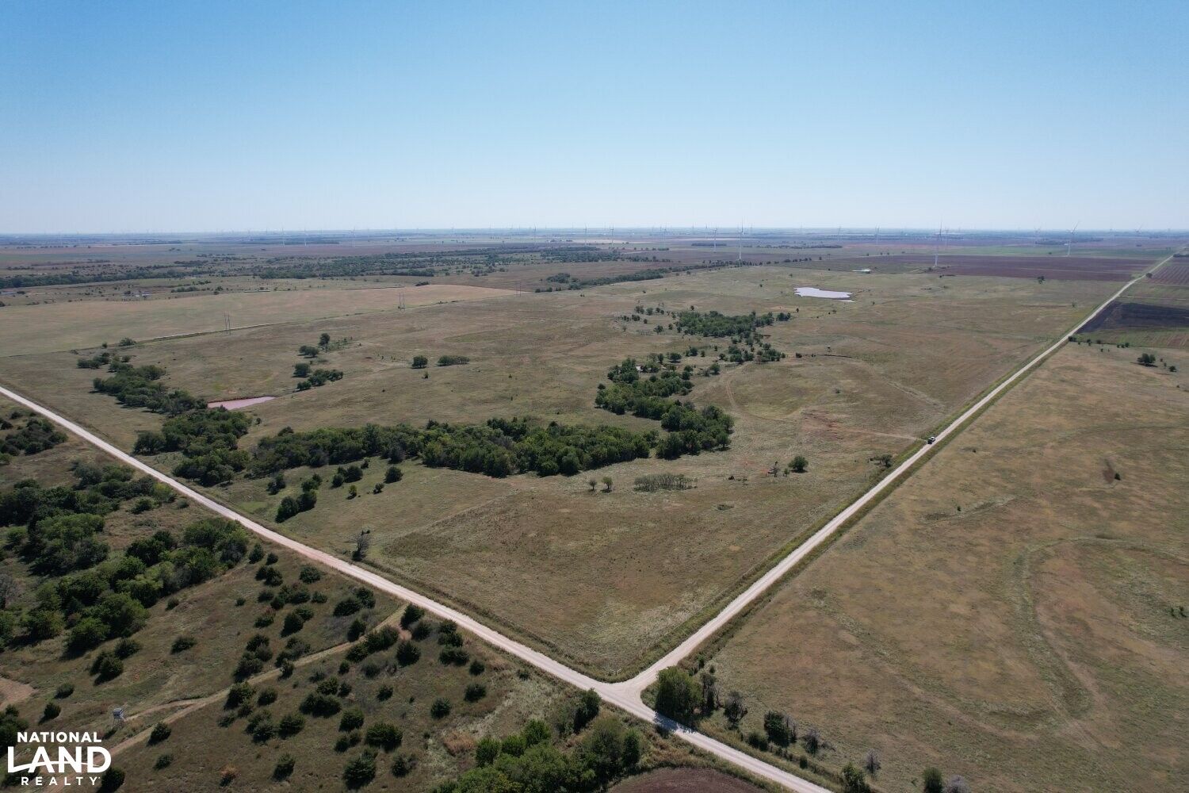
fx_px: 727
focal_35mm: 22
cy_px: 396
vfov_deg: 57.2
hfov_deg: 78.6
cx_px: 594
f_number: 2.8
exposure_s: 1/3000
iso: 140
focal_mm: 8.38
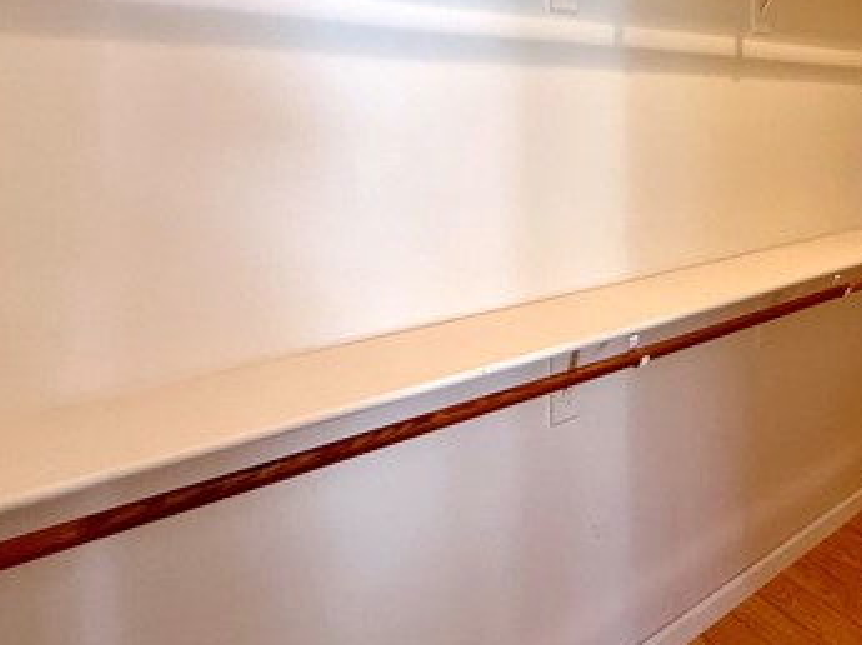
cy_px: 88
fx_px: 647
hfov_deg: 62.9
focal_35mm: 26
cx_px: 660
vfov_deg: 48.4
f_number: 2.2
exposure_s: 1/120
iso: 320
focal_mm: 2.22
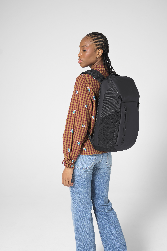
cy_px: 126
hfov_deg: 28.6
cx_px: 84
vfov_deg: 41.9
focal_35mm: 47
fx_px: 327
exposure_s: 1/125
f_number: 8
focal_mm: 31.1
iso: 160
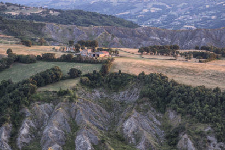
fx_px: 631
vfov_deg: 13.5
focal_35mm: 101
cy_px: 75
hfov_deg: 20.2
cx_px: 112
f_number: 3.6
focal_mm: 67.1
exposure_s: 1/25
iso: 200
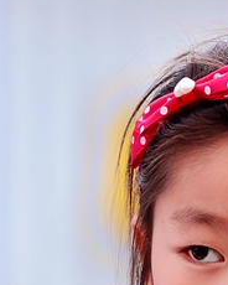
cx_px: 186
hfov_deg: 1.9
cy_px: 369
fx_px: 7052
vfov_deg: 2.3
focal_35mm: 836
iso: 200
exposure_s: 1/500
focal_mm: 200
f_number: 2.8
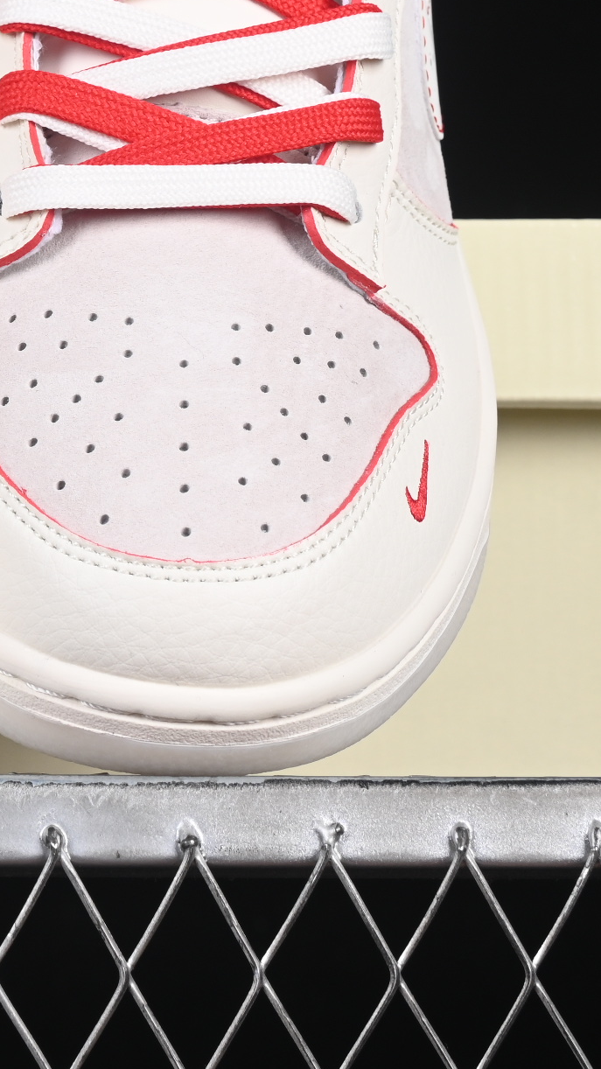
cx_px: -119
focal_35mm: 179
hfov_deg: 6.7
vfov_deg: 12.0
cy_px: 267
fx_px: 5073
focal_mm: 50
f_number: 8
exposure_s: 1/80
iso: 160
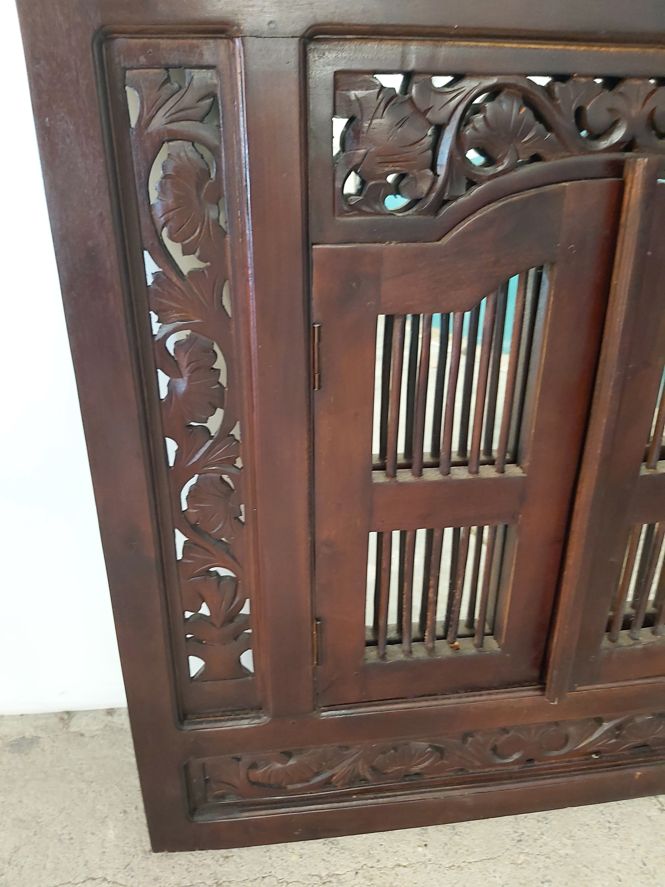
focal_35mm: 26
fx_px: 666
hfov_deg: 53.1
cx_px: 332
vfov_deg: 67.3
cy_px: 444
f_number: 1.7
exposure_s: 1/24
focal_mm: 3.92
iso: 640
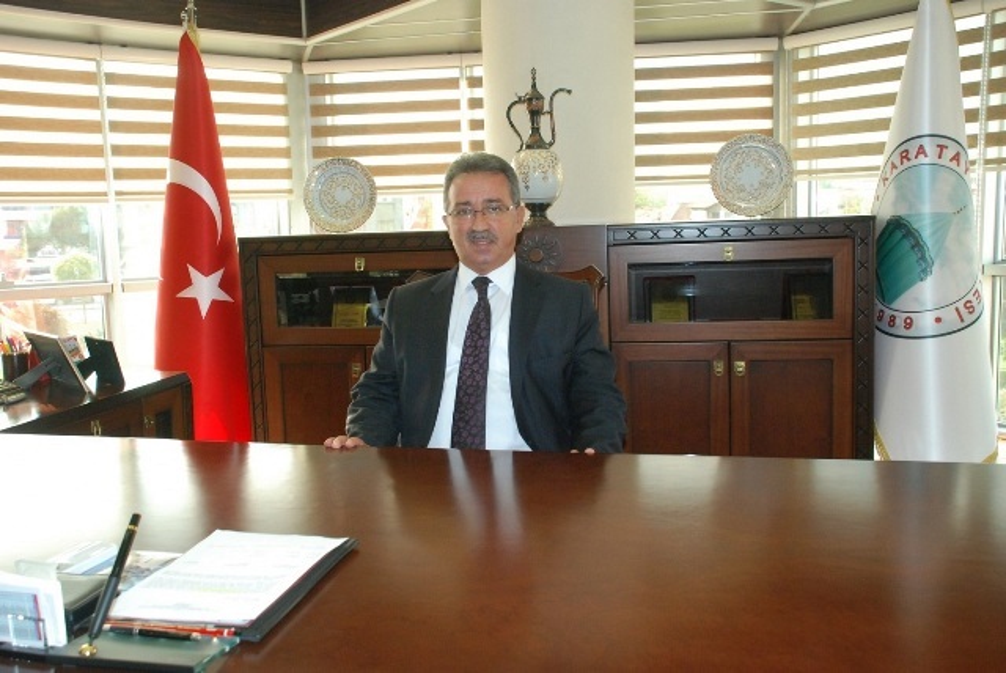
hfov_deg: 57.2
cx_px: 503
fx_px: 923
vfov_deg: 40.0
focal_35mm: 33
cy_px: 336
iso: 1000
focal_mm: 22
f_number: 5
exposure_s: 1/60
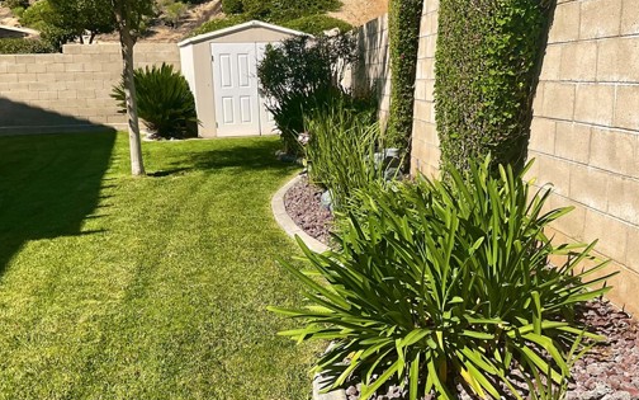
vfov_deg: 32.7
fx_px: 679
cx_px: 323
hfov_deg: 50.4
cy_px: 241
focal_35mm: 39
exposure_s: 1/2058
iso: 16
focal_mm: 3
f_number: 1.8
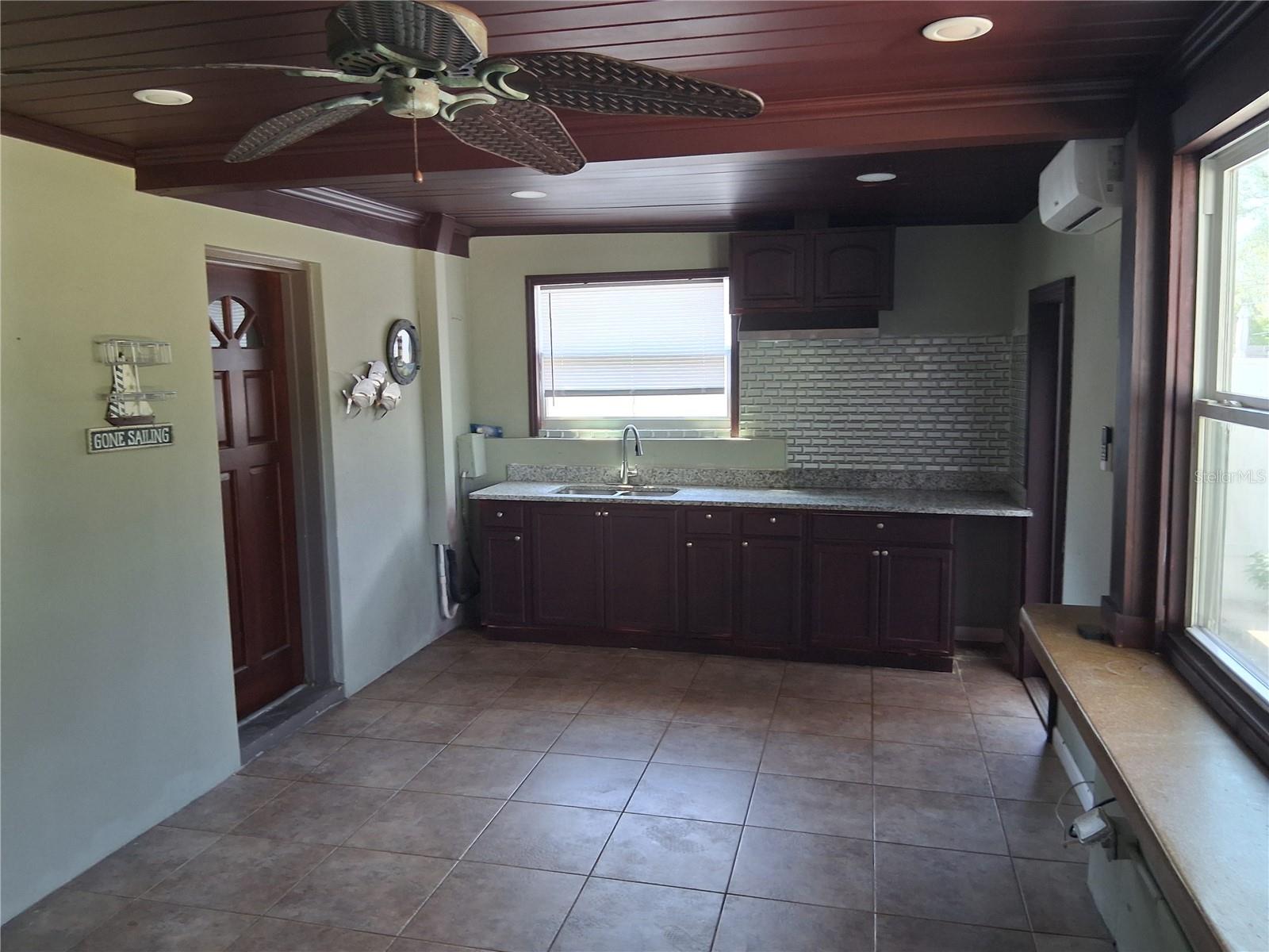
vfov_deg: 53.1
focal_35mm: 26
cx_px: 634
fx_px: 953
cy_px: 476
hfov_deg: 67.3
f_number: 1.8
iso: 250
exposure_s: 1/50
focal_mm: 3.98
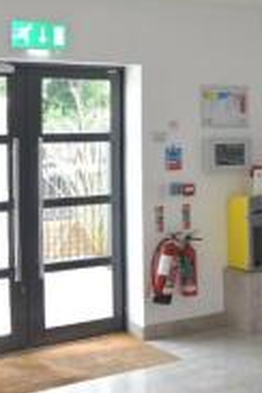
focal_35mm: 66
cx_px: 361
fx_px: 724
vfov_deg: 30.0
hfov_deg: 18.7
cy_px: 115
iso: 800
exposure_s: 1/100
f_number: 4
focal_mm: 17
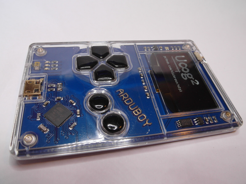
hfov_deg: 71.6
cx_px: 123
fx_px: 171
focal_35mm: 24
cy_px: 92
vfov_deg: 56.8
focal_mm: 5.2
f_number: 4.3
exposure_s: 1/60
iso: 200
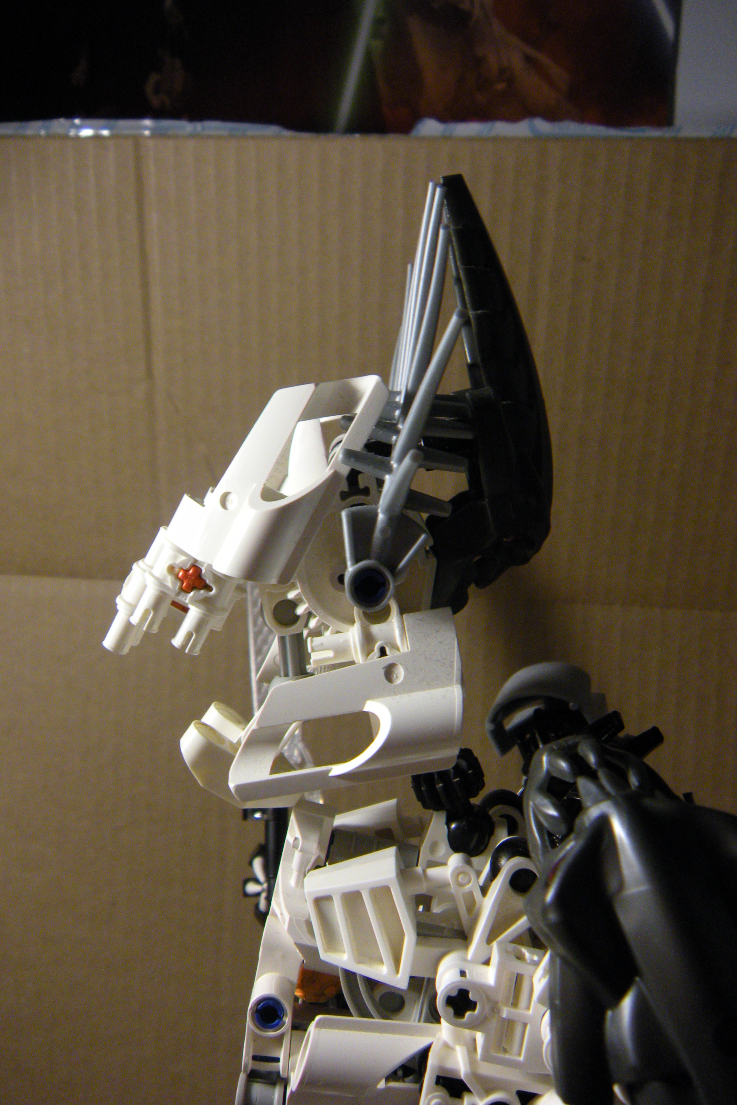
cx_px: 342
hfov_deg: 35.9
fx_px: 1136
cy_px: 556
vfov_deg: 51.9
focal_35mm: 37
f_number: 3.8
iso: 205
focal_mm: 5.9
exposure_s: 1/55.6
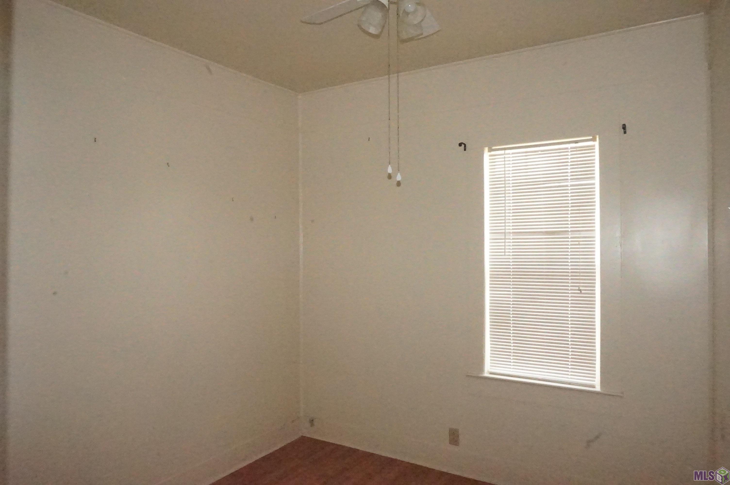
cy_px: 242
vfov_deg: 53.0
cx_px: 365
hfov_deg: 73.8
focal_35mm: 24
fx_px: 486
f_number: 22
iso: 25600
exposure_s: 1/160
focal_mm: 16
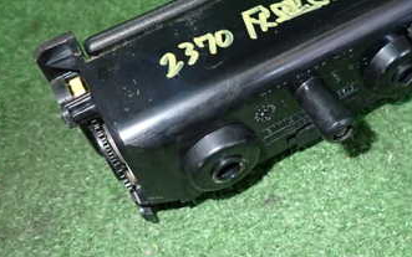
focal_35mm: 48
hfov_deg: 41.5
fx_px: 539
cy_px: 81
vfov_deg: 26.7
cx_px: 259
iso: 500
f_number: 5.6
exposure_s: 1/30
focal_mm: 4.5
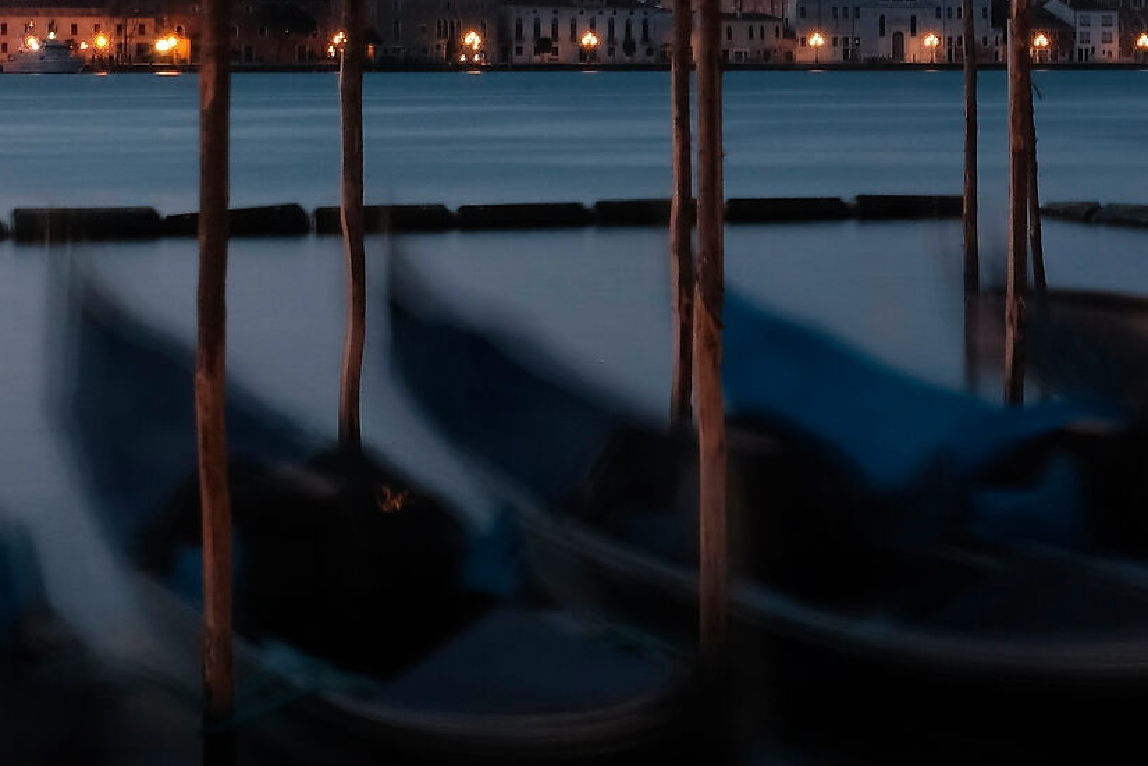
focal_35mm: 96
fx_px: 3061
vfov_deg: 14.2
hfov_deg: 20.9
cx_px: 960
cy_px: 196
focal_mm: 22.3
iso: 200
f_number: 22
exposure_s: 18
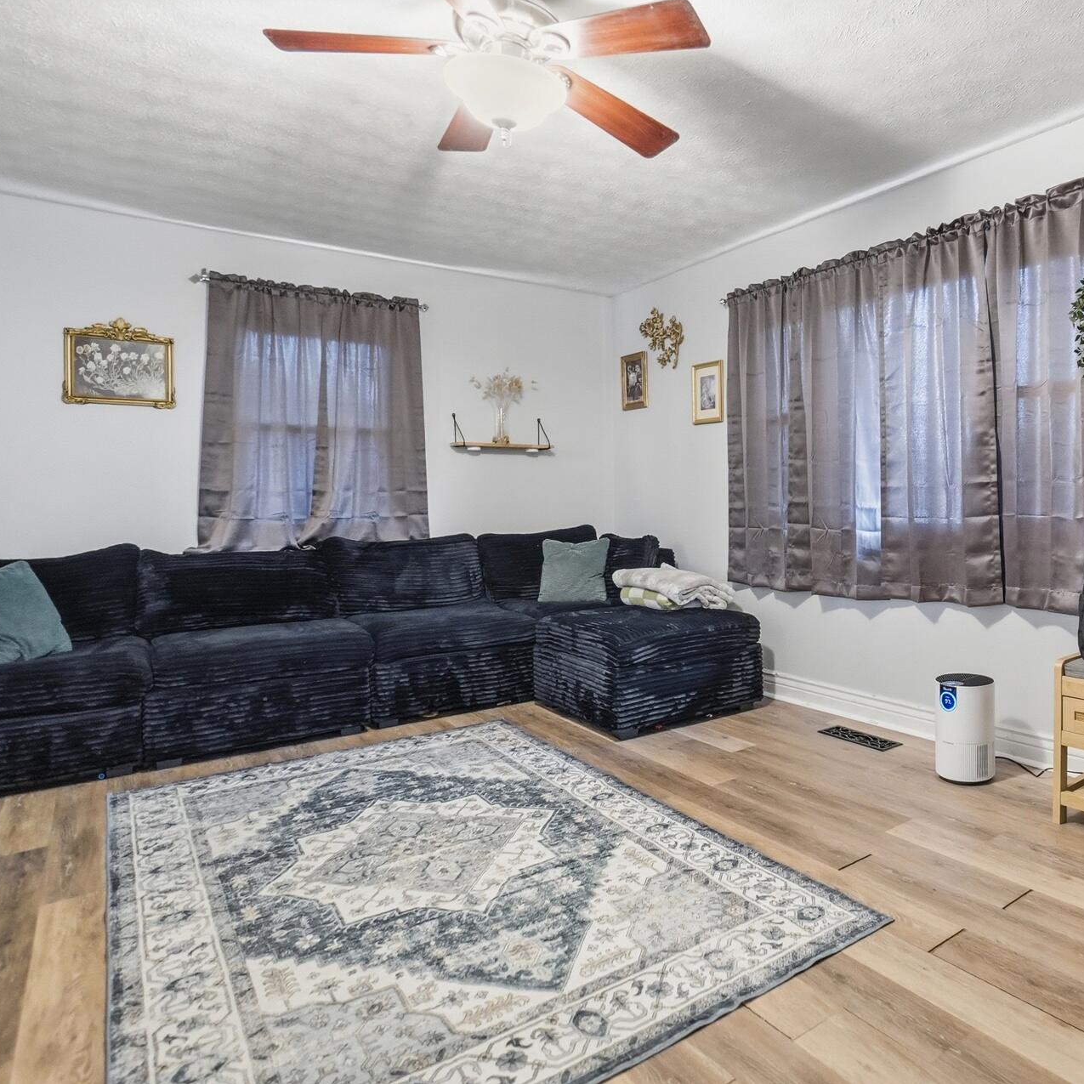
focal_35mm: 20
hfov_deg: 71.3
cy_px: 518
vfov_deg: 74.8
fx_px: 709
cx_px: 769
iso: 100
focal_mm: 10
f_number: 4
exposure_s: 1/30
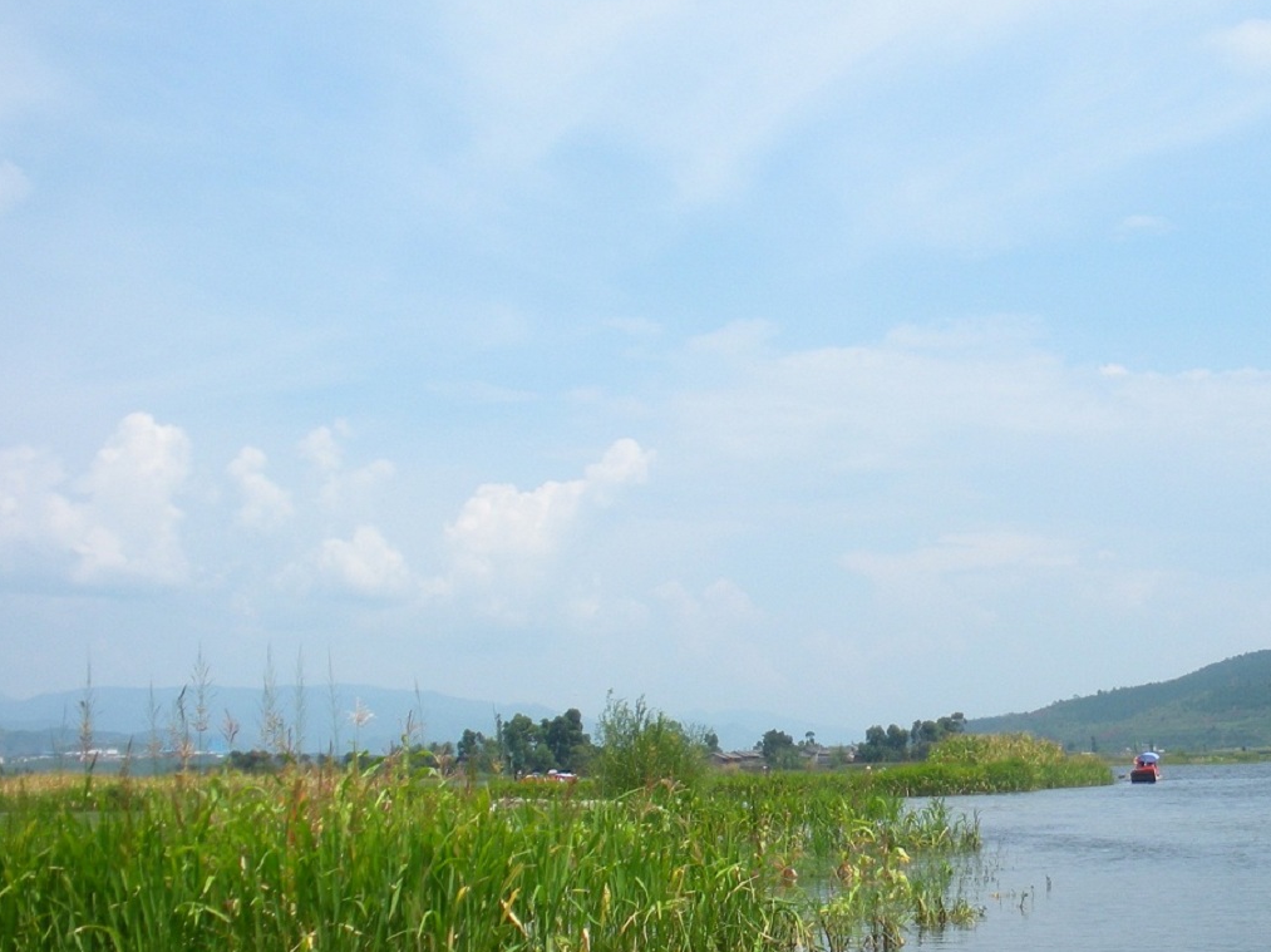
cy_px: 620
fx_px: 2349
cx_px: 1044
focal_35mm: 64
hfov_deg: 29.5
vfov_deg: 22.8
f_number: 3.5
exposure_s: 1/672
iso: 64
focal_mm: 6.3
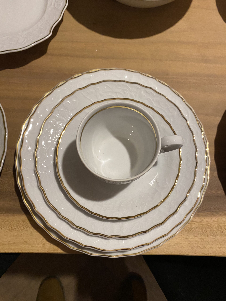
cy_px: 150
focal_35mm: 26
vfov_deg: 67.3
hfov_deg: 53.1
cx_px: 113
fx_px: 226
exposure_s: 1/60
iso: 500
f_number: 1.8
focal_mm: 4.25
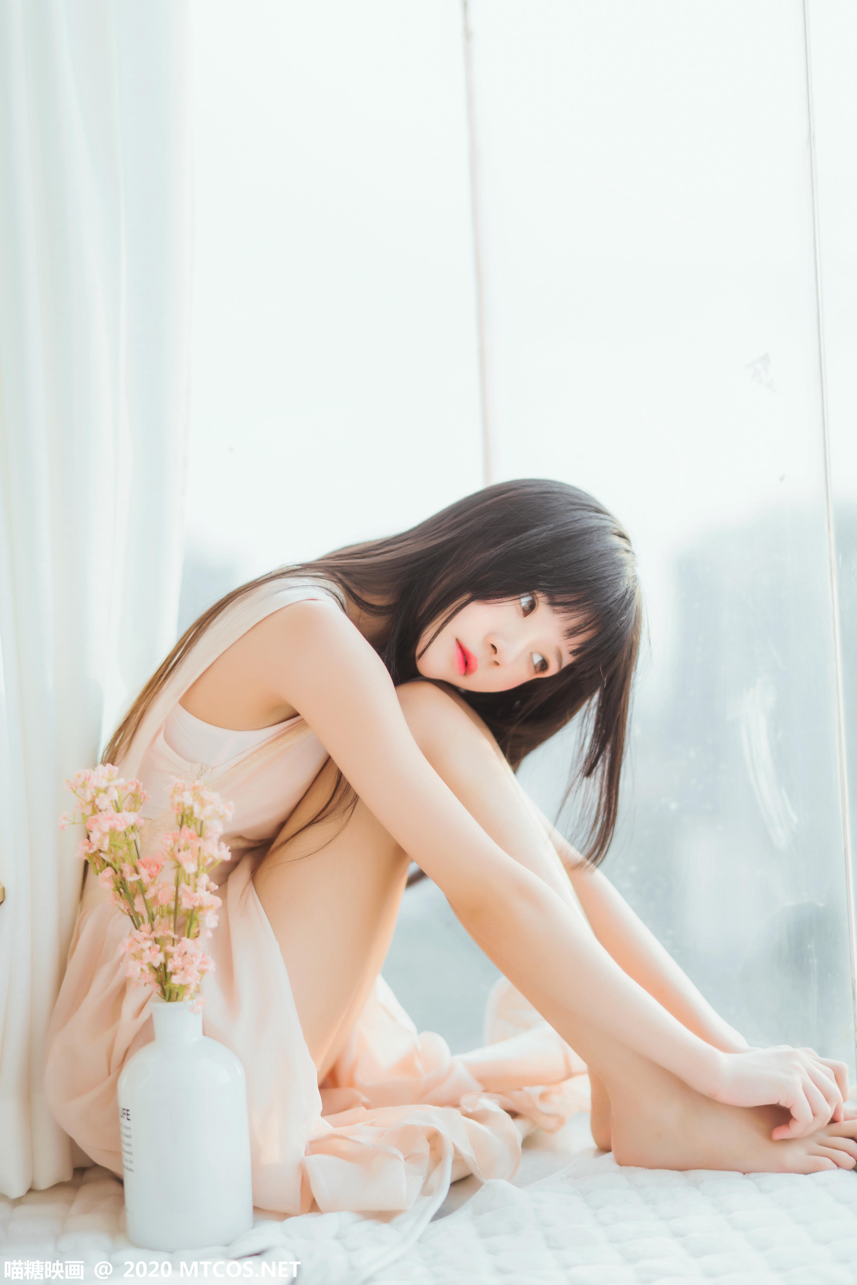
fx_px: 1785
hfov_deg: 27.0
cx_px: 428
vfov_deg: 39.6
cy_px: 642
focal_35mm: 50
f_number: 1.4
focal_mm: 50
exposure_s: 1/400
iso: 100
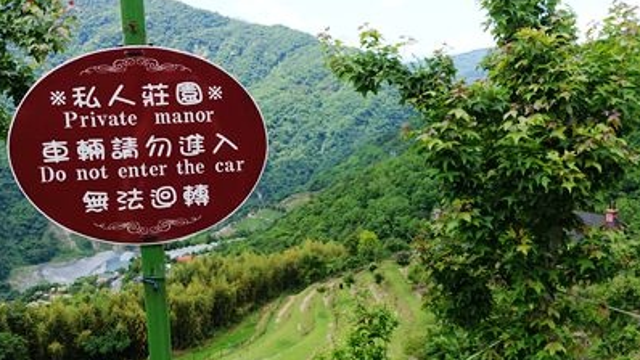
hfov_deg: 49.4
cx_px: 339
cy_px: 207
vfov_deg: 29.0
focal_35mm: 41
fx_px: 696
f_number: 5.6
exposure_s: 1/200
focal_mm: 8.8
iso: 125
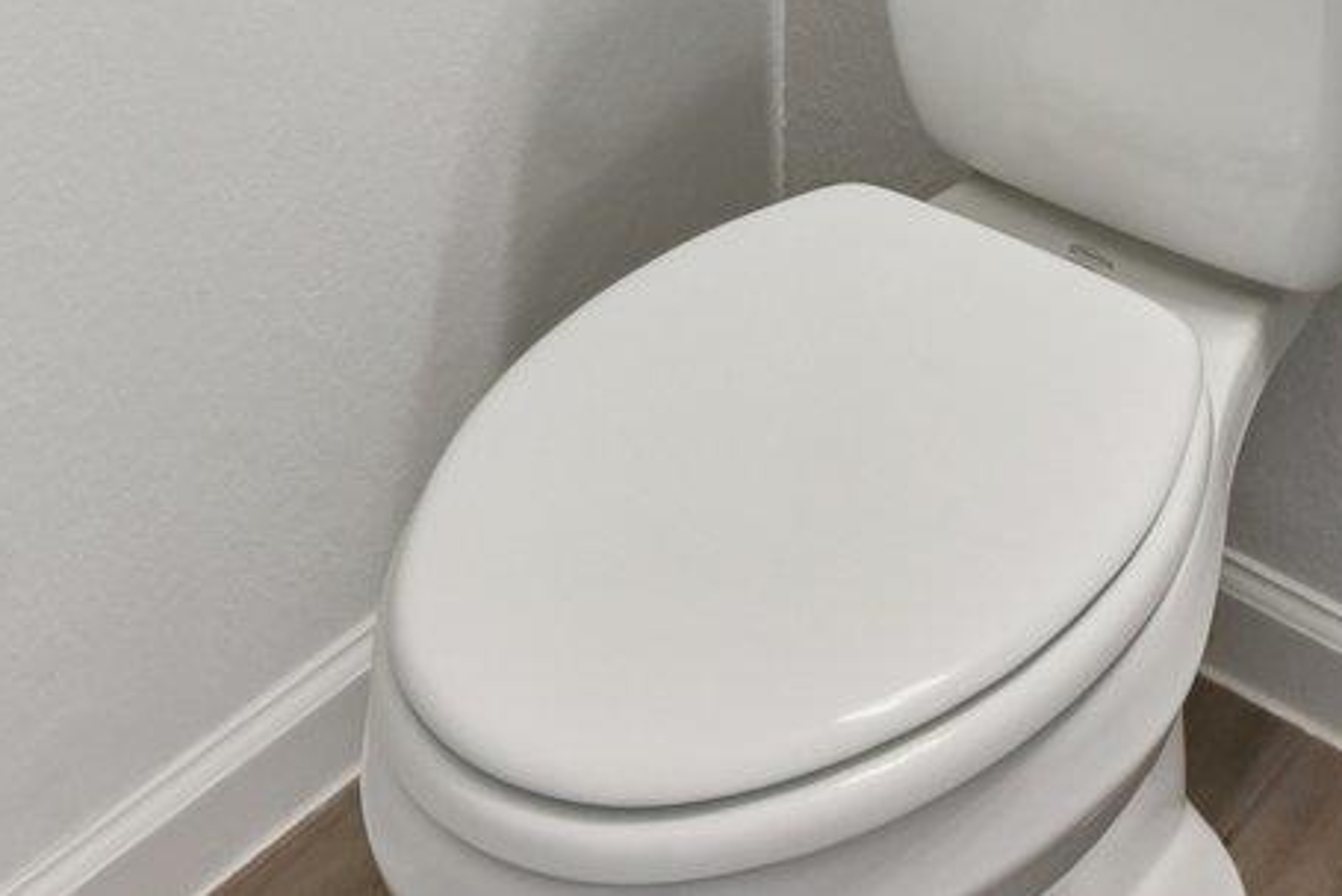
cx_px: 861
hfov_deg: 31.7
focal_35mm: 63
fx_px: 2350
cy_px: -1111
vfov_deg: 15.2
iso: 800
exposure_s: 1/60
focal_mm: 14
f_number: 8
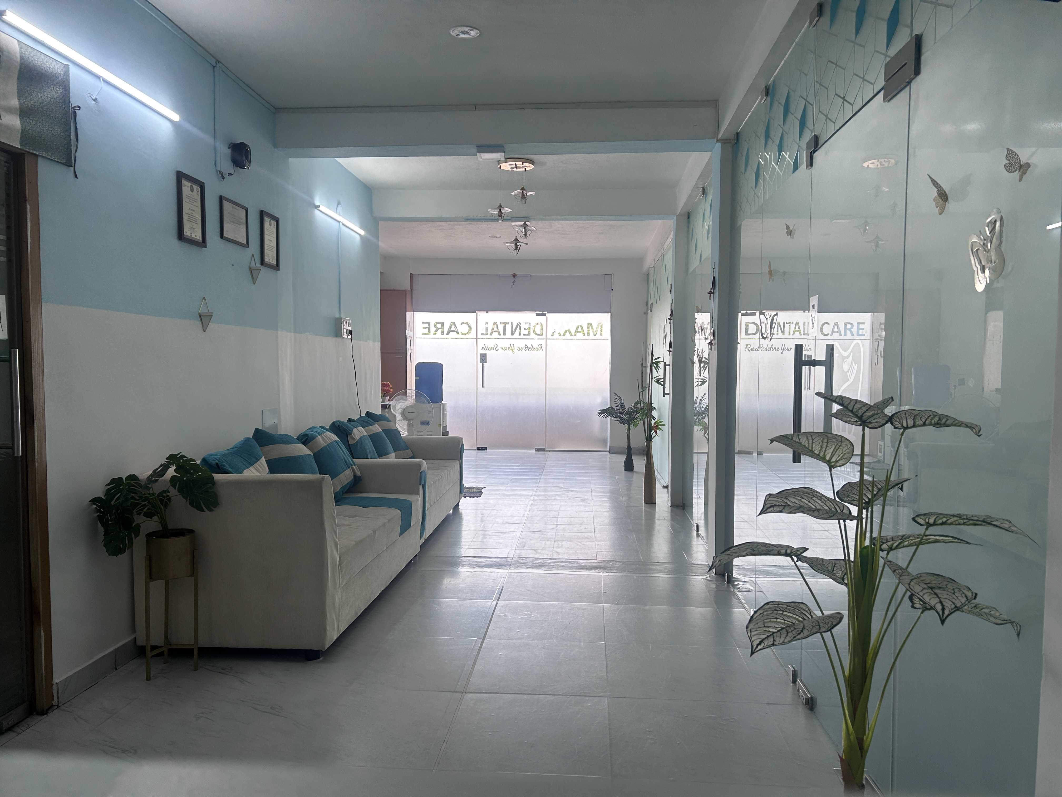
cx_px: 531
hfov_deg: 67.3
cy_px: 398
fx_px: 798
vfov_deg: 53.1
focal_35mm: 26
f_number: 1.5
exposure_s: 1/186
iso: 40
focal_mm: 5.7
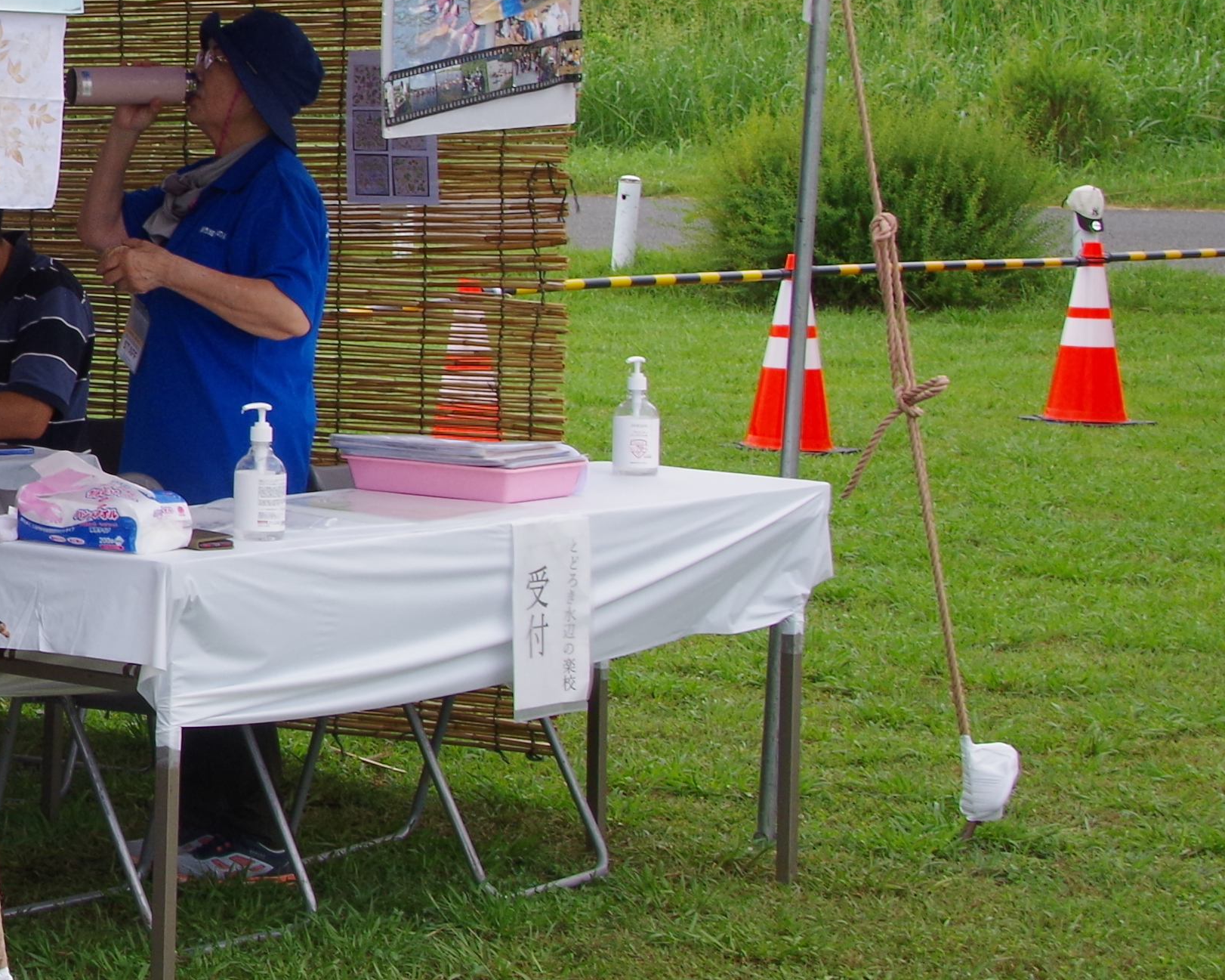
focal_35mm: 111
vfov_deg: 13.8
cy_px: 255
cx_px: -575
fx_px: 4024
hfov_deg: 16.0
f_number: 11
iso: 320
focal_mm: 26
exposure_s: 1/125
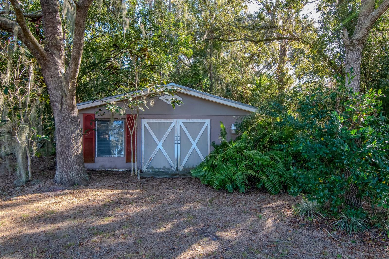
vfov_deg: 53.1
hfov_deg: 73.8
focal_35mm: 24
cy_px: 130
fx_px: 259
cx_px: 194
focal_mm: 16
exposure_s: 1/80
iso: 1000
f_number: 11
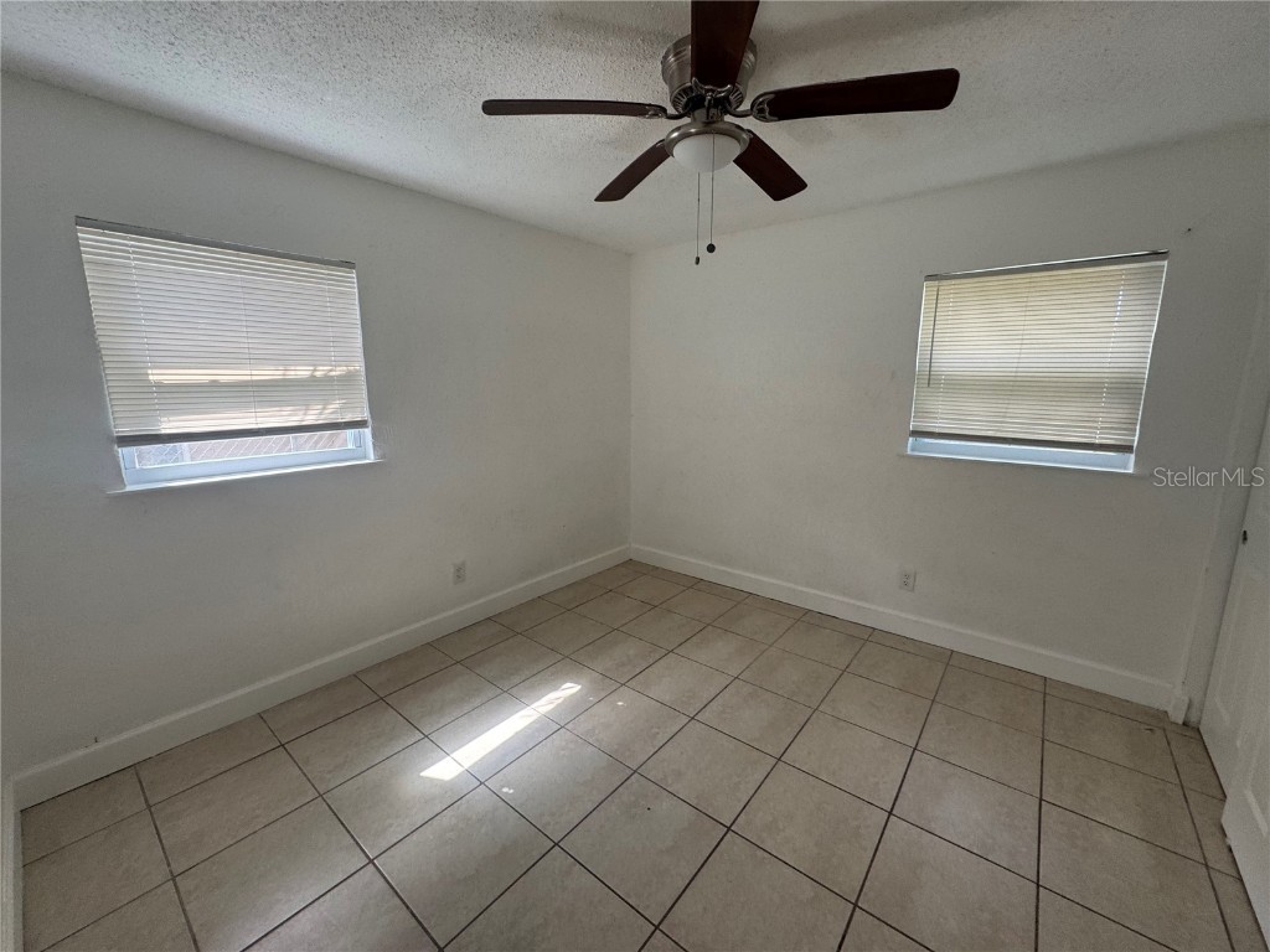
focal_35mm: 14
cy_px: 476
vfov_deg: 85.7
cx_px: 635
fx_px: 514
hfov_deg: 102.1
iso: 100
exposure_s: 1/99
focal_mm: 2.22
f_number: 2.2
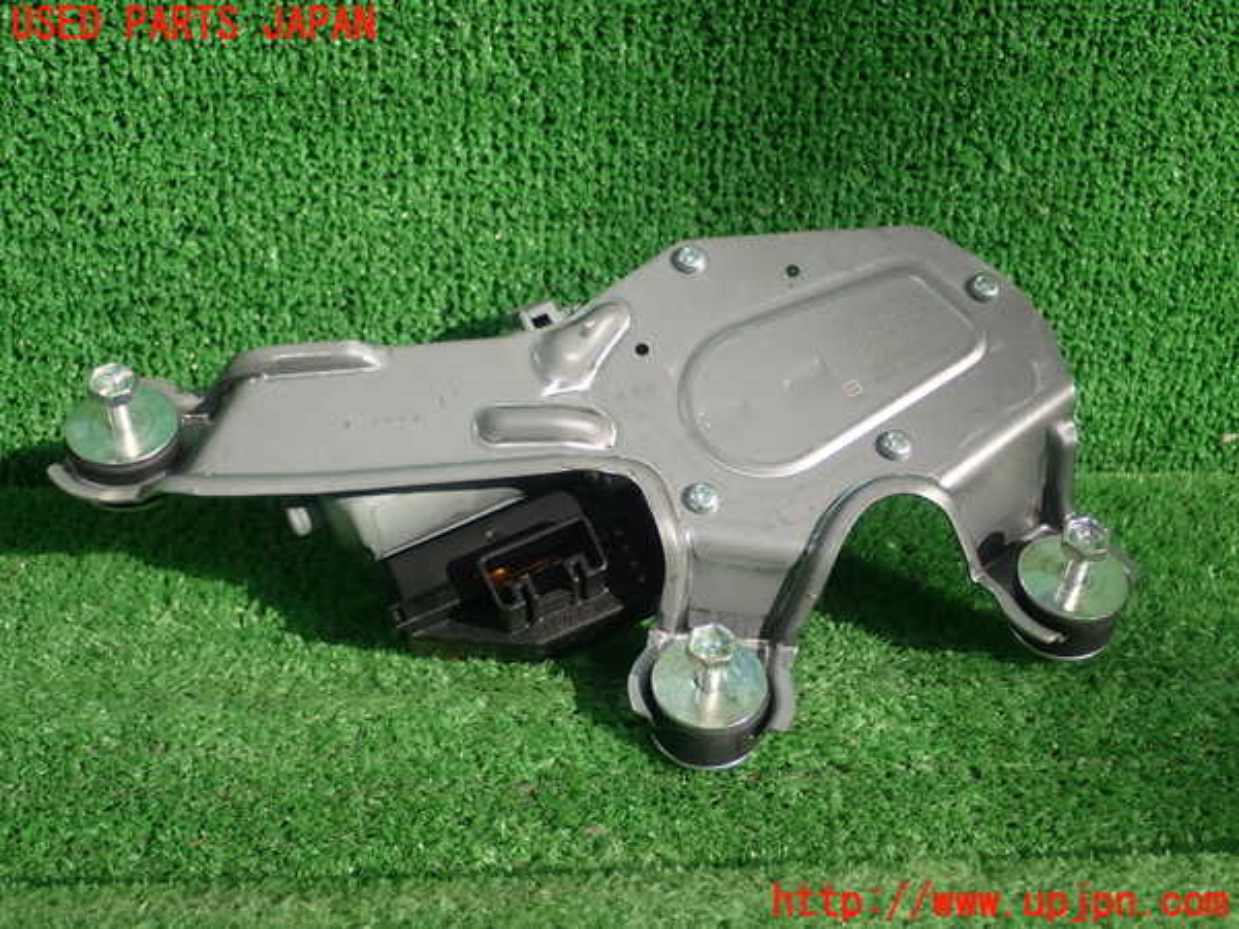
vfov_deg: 31.5
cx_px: 620
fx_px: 1646
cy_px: 464
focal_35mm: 46
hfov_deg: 41.2
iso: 100
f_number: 3.1
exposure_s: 1/200
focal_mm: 8.41
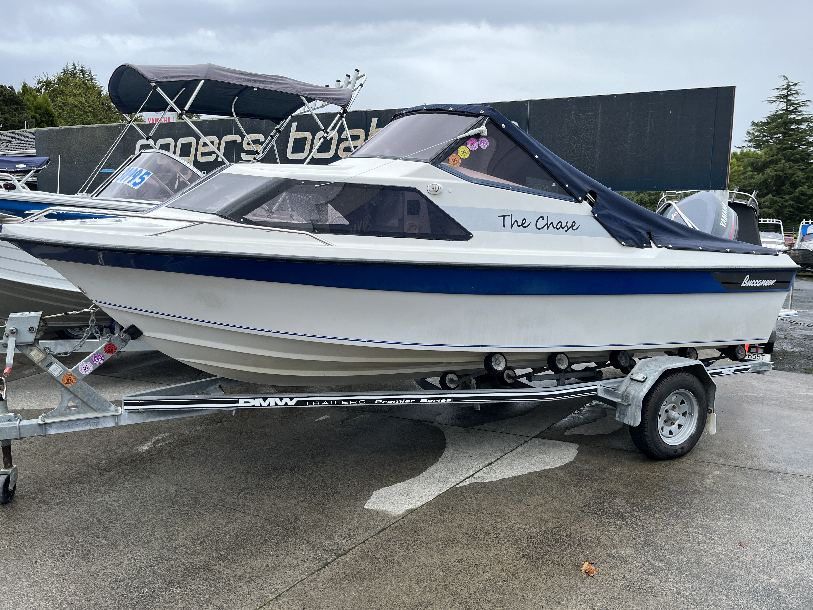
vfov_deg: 53.1
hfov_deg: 67.3
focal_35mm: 26
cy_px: 305
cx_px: 406
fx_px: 611
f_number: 1.6
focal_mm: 5.1
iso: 50
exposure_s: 1/1075
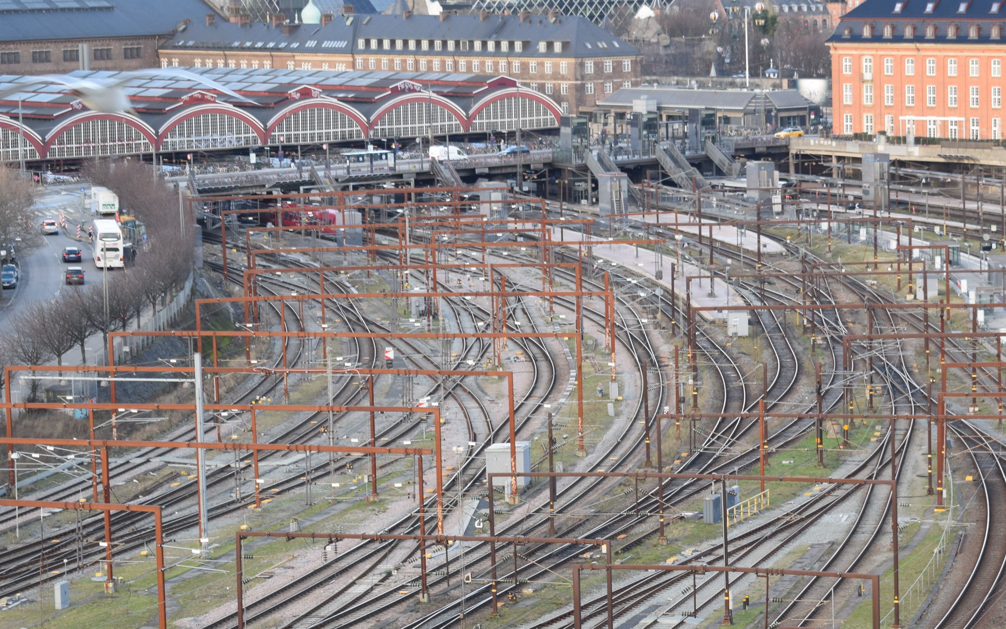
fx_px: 3917
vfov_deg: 9.2
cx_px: 717
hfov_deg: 14.6
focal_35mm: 143
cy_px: 470
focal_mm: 55
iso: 400
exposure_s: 1/160
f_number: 6.3
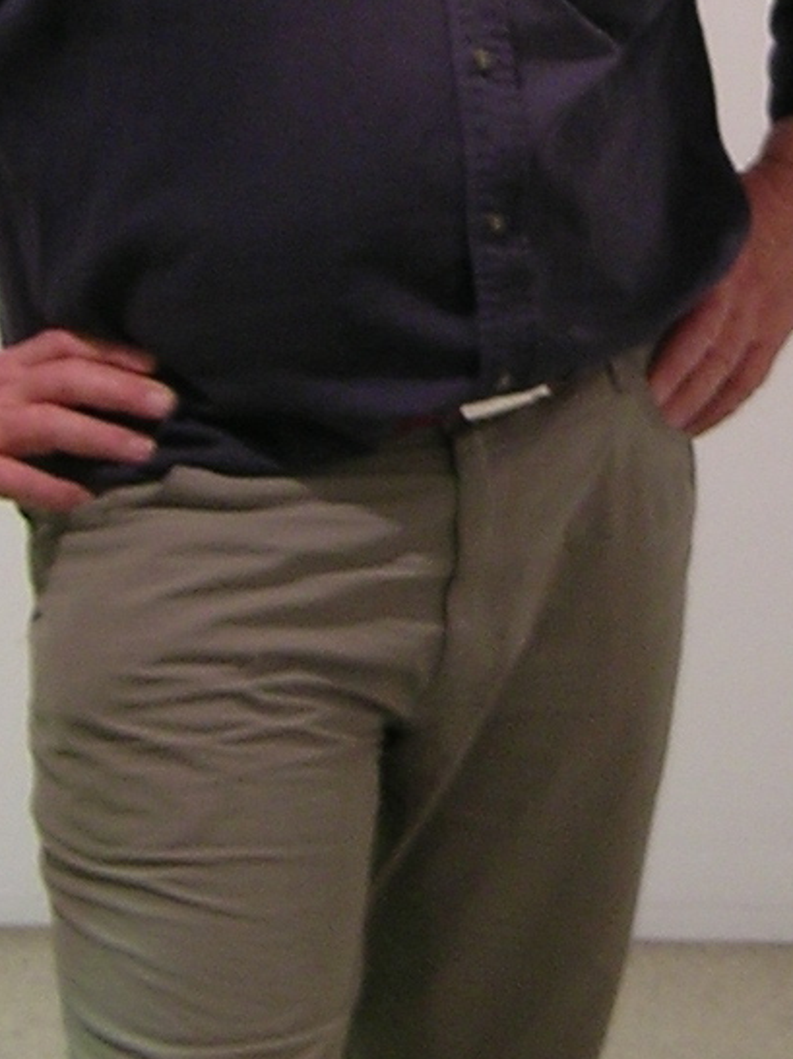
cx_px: 601
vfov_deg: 14.7
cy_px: 163
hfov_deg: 11.1
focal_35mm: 133
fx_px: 4066
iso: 50
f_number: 2.8
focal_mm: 5.8
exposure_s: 1/14.2
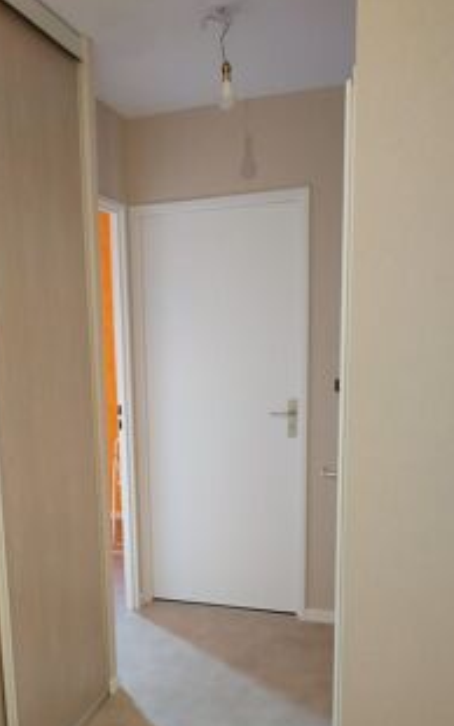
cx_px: 117
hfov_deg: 35.6
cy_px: 488
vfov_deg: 54.1
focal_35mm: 35
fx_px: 692
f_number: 1.9
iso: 500
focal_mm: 3.94
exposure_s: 1/20
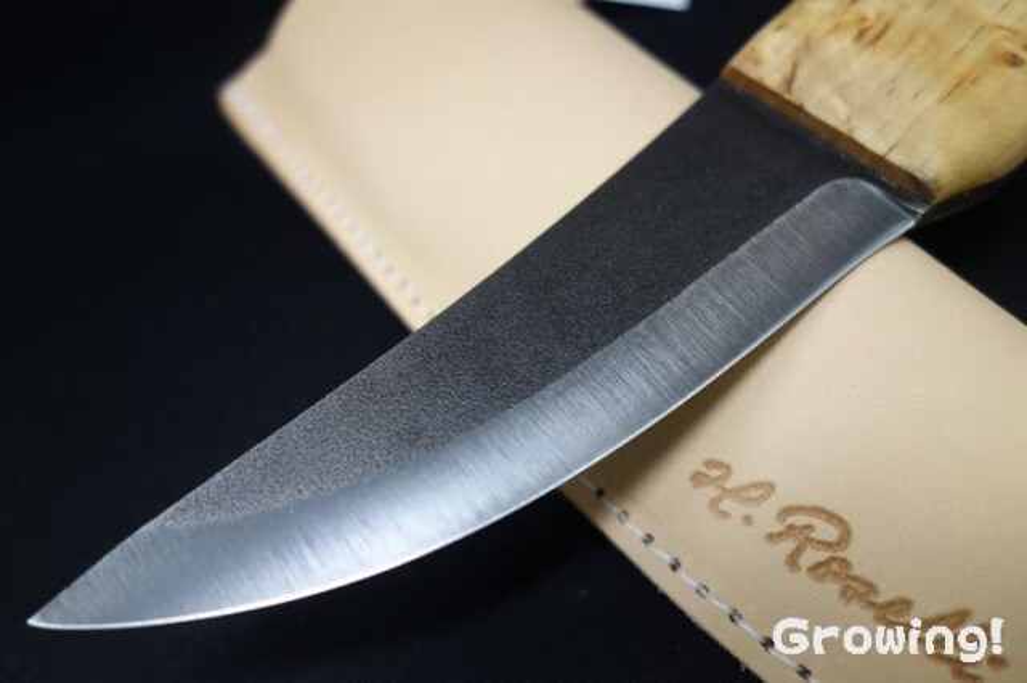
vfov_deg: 46.4
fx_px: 798
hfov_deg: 65.5
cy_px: 342
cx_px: 514
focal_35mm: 28
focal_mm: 10.4
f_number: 2.2
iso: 125
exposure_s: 1/100
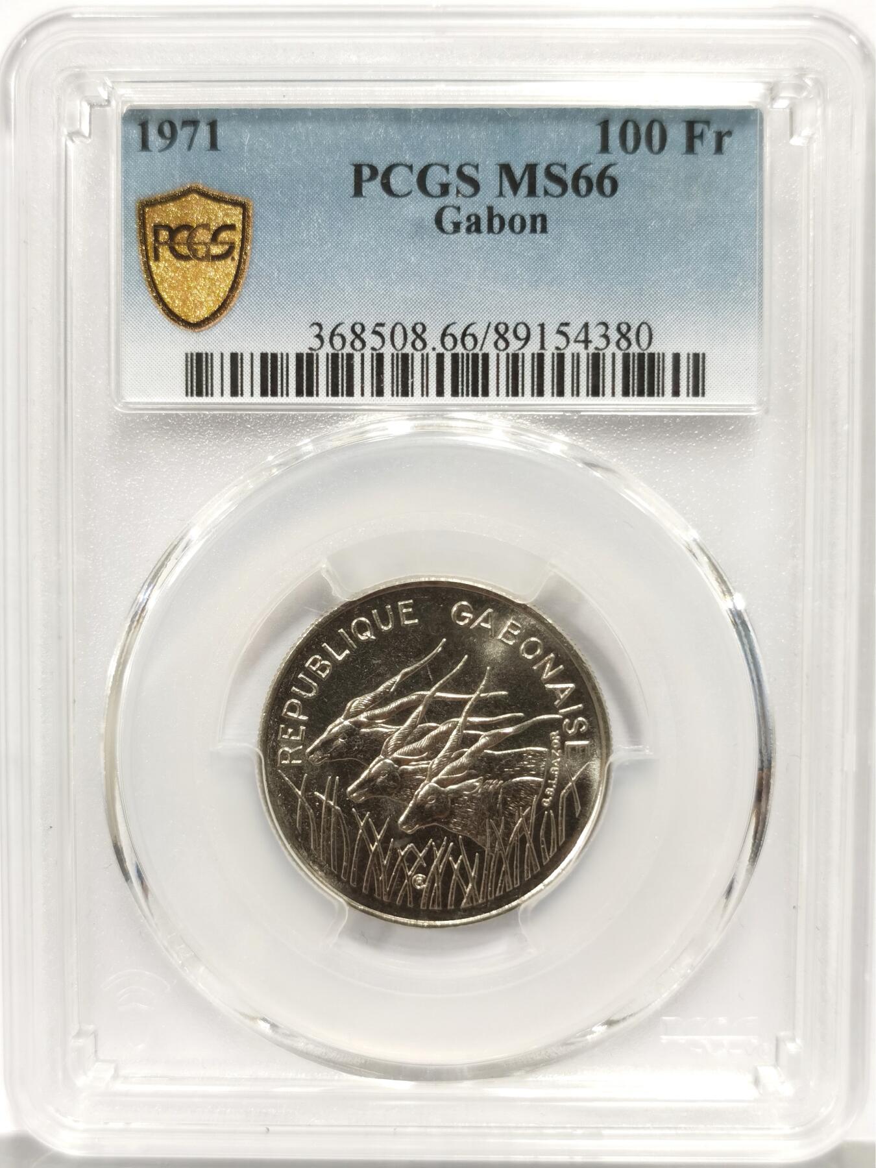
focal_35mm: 54
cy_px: 584
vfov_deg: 35.5
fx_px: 1822
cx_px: 438
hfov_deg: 27.0
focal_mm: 5.56
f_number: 16
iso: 160
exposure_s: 1/100
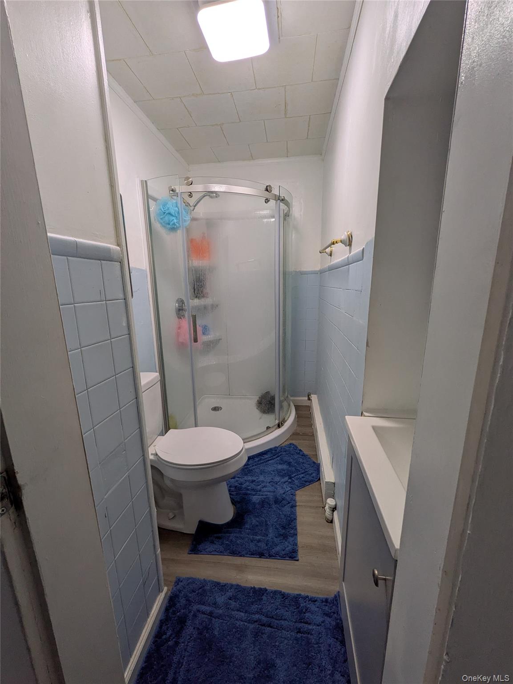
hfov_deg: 85.7
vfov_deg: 102.0
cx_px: 256
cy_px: 342
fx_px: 276
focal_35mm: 14
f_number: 2.2
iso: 132
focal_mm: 1.83
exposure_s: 1/120
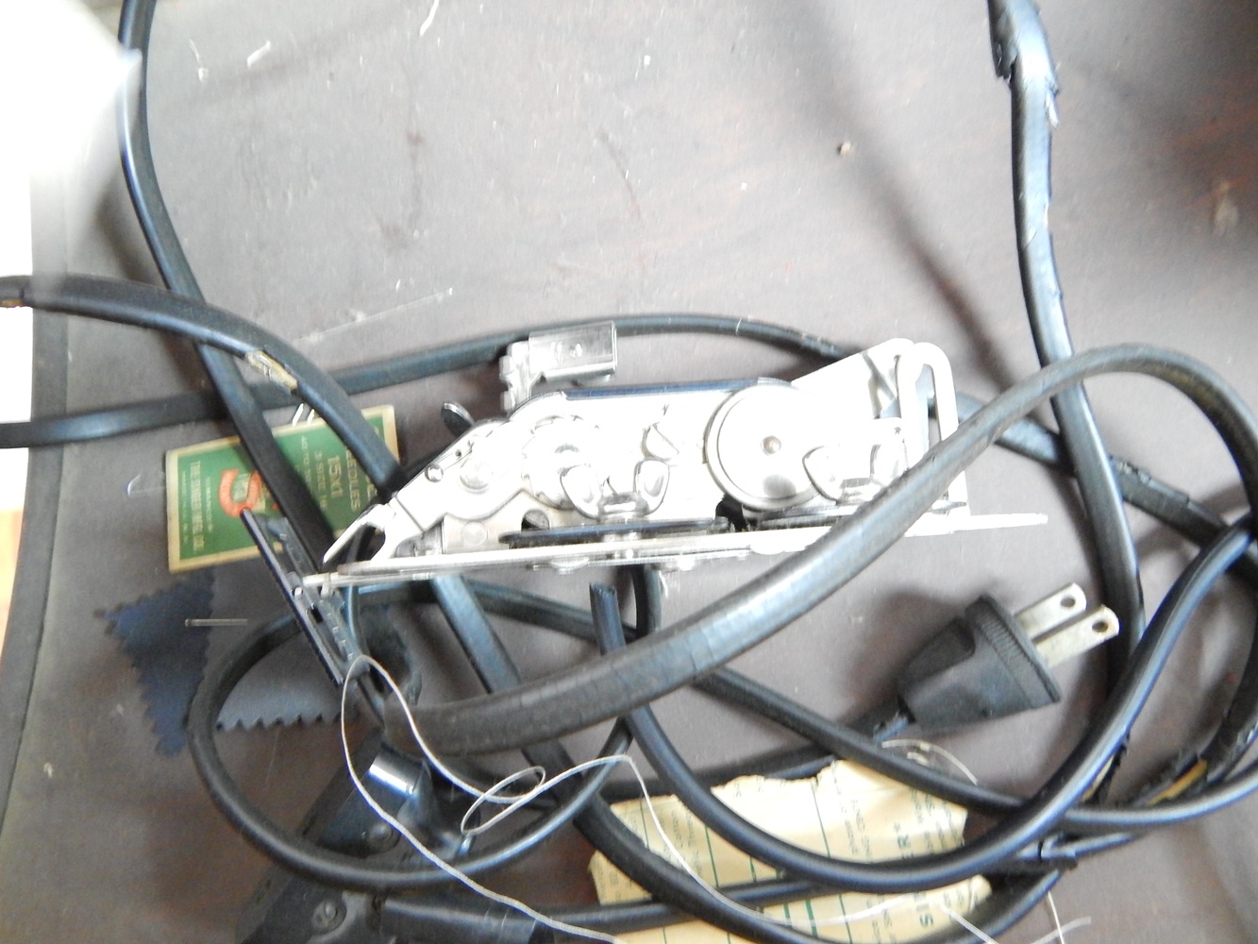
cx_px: 629
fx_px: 836
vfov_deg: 58.9
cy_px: 472
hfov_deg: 73.9
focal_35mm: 23
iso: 800
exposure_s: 1/5
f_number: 3
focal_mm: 4
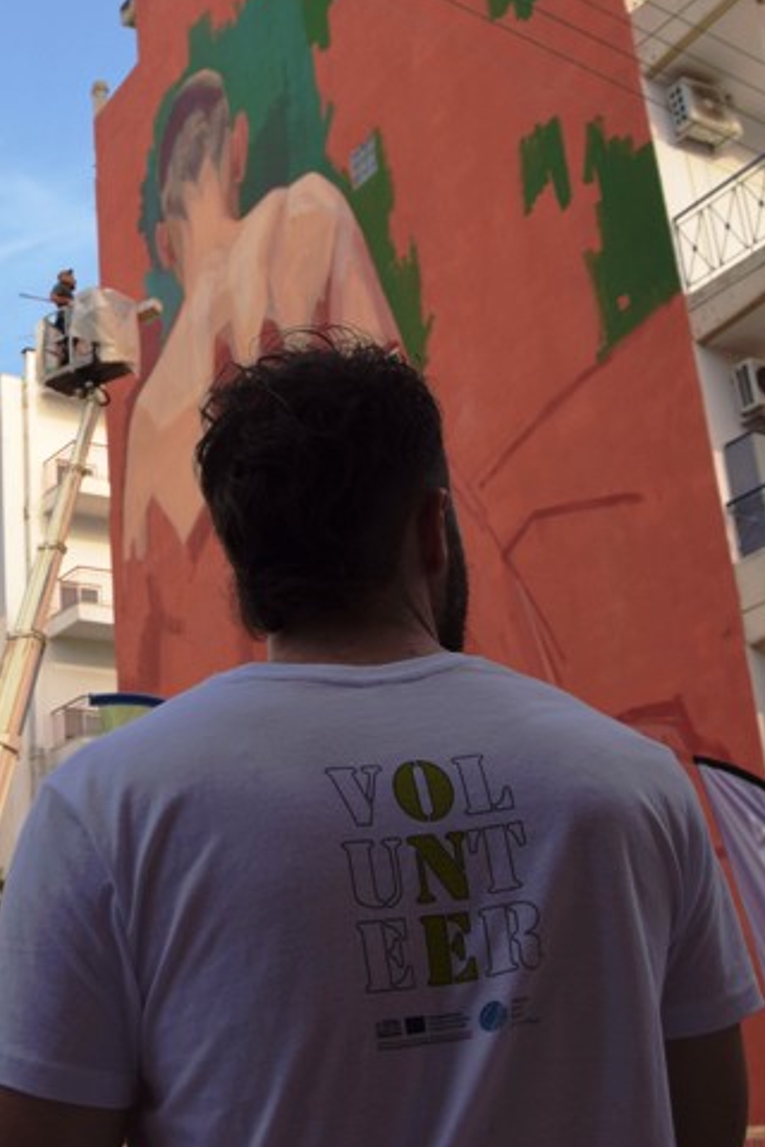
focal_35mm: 45
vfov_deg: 43.6
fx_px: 1434
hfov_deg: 27.7
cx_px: -38
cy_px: 551
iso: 250
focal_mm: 18
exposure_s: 1/500
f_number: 8
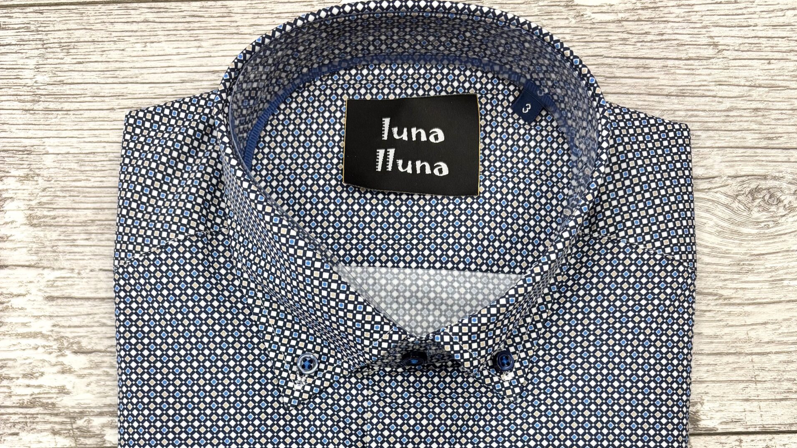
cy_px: 435
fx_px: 803
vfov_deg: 29.4
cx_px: 401
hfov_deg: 52.8
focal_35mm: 38
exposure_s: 1/100
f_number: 1.6
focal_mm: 5.96
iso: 125
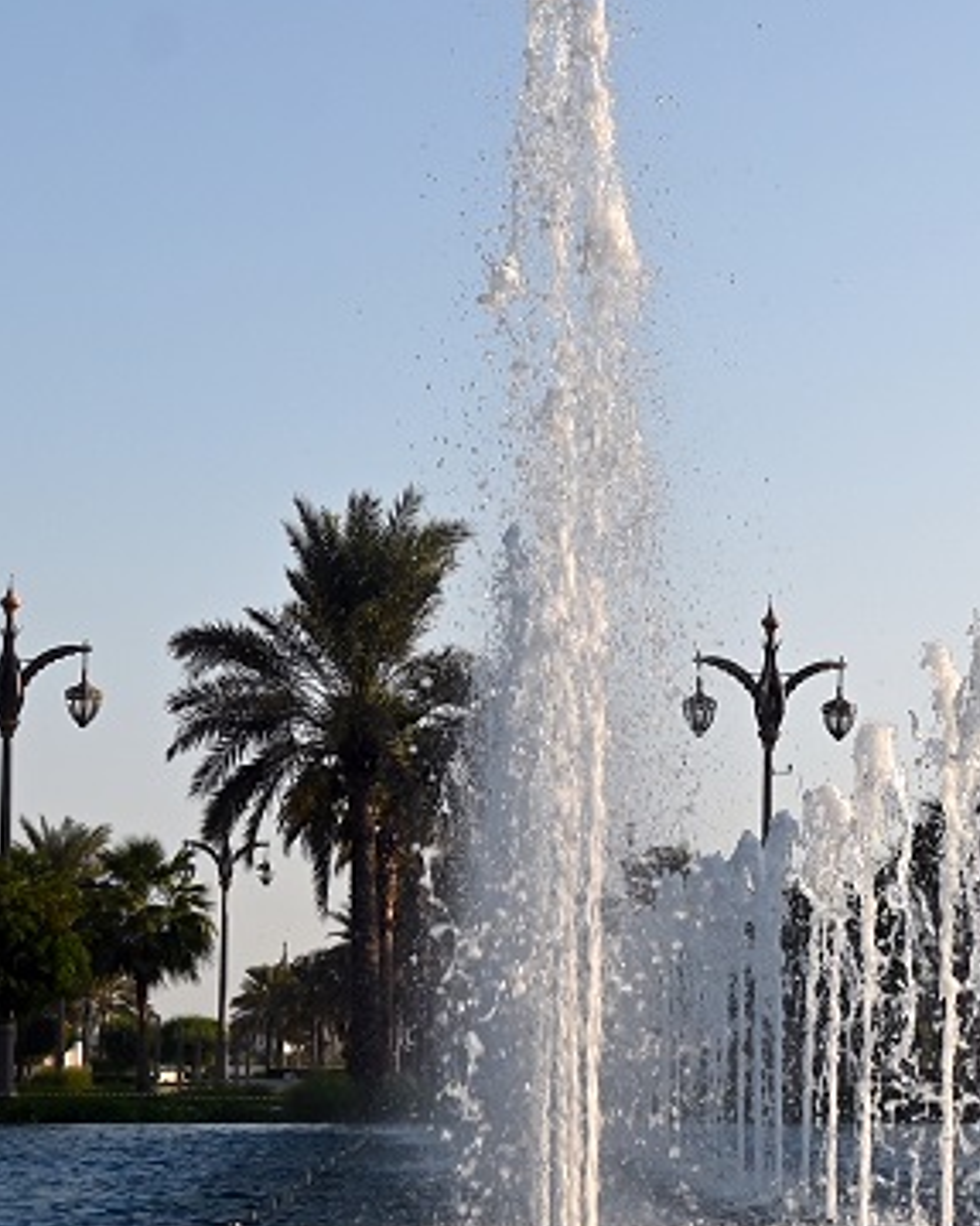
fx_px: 3409
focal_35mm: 94
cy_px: 719
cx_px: 922
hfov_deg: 16.1
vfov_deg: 20.4
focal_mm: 24
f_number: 7.1
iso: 100
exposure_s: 1/400
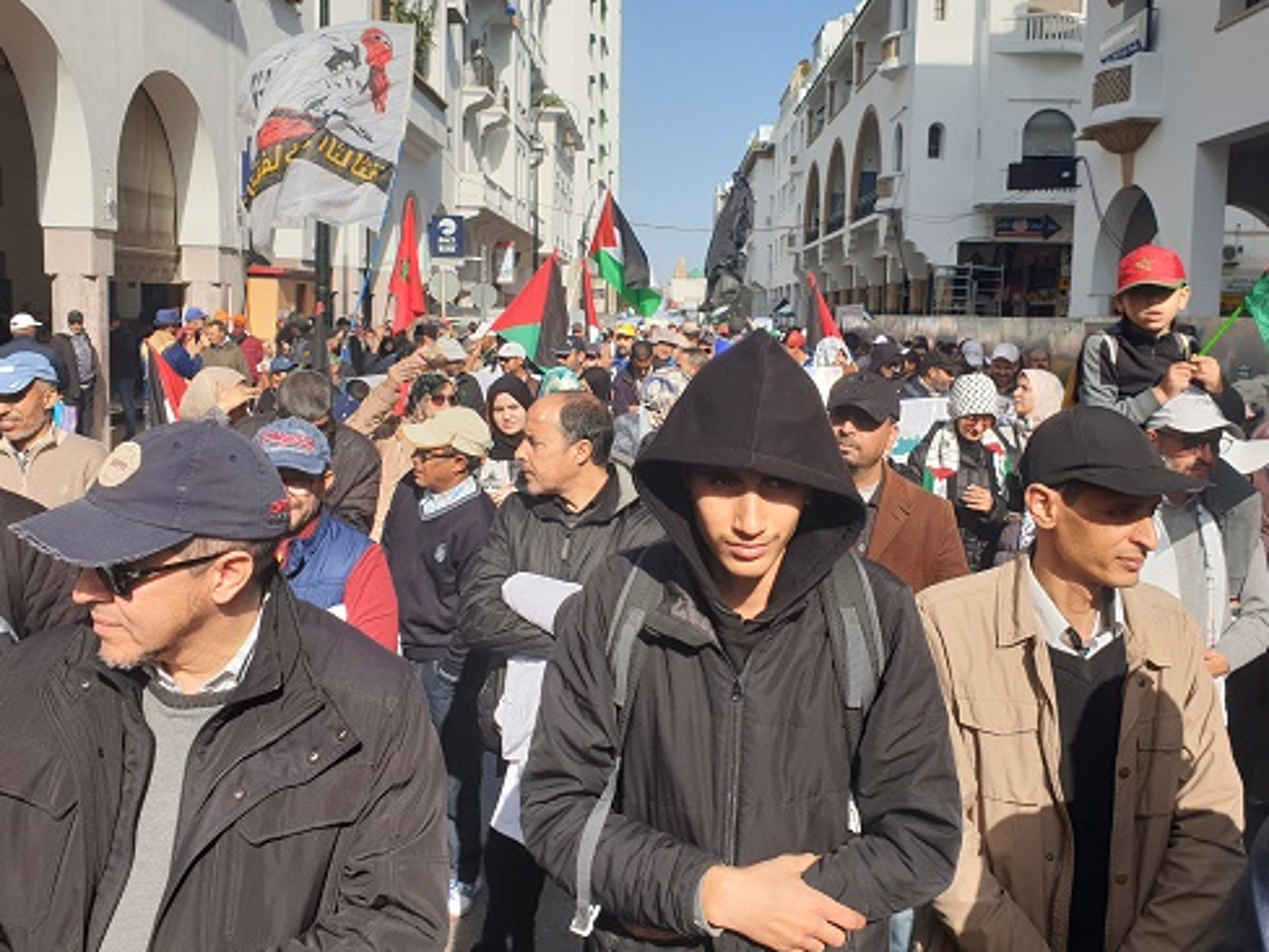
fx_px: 1173
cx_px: 700
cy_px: 421
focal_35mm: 32
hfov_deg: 56.7
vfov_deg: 44.1
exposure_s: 1/1268
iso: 50
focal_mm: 4.3
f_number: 2.4
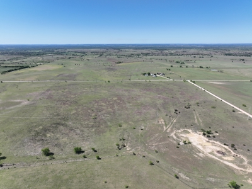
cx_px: 126
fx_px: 175
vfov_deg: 56.8
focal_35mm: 24
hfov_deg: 71.6
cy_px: 94
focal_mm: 12.29
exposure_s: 1/2000
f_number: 3.2
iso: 100
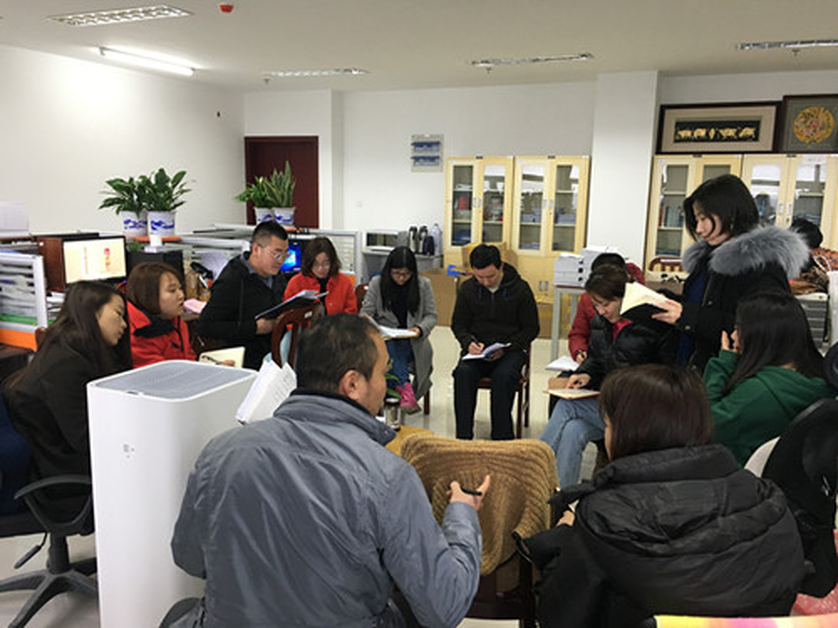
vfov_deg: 48.2
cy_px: 314
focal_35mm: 29
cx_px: 419
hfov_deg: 61.7
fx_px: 702
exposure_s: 1/33
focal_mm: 4.15
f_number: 2.2
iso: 125
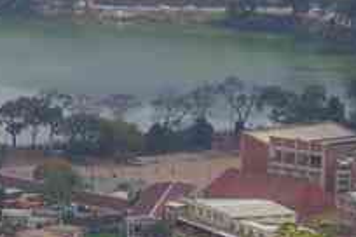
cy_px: 5
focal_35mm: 403
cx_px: -453
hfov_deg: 5.0
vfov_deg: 3.4
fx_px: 3989
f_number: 11
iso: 200
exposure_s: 1/100
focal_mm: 55
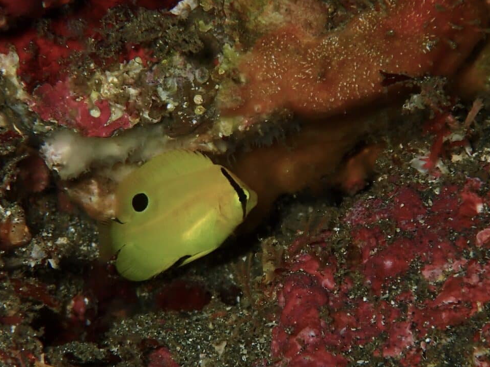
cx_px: 243
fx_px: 1472
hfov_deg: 18.9
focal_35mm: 104
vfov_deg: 14.2
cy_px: 184
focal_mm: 18
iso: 200
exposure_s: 1/200
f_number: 6.3
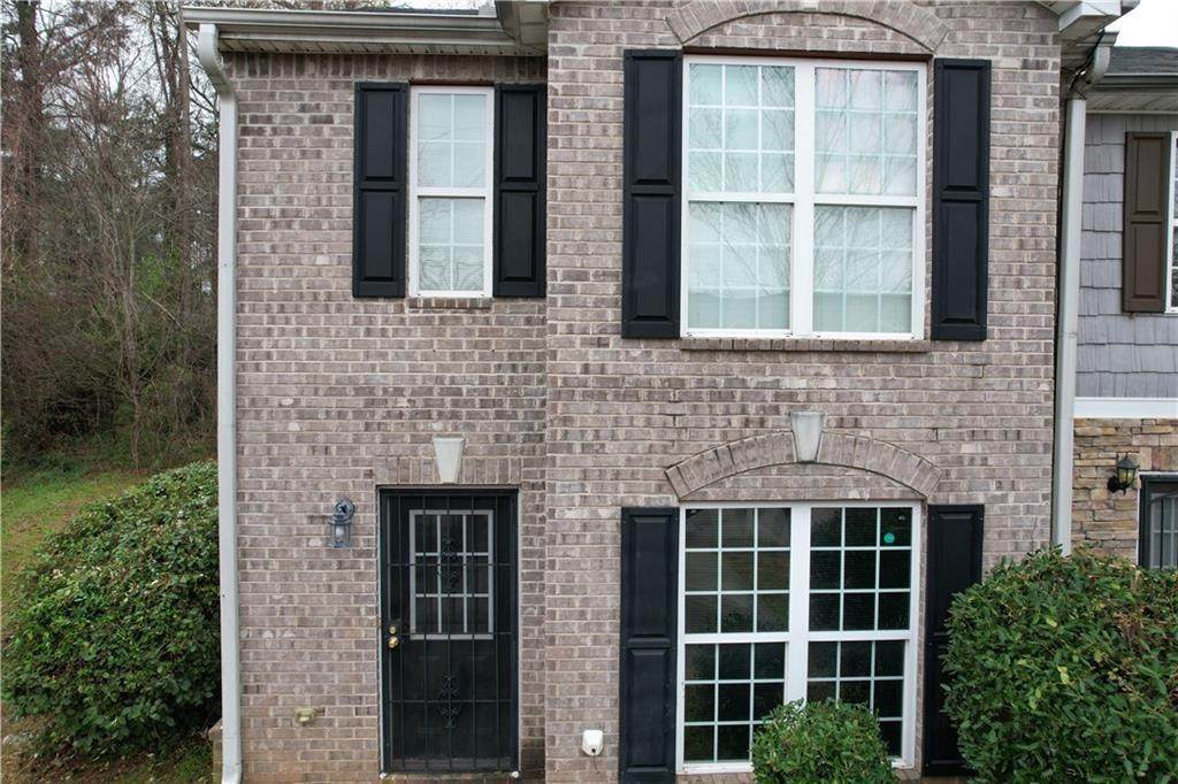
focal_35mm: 22
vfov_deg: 57.2
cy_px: 392
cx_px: 589
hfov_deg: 78.6
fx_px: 720
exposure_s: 1/40
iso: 110
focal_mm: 8.38
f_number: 2.8
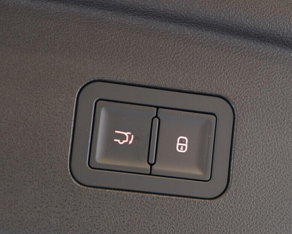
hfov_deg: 30.0
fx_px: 545
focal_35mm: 63
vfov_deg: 24.1
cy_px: 151
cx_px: 150
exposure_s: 1/40
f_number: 2.8
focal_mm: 24
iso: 500
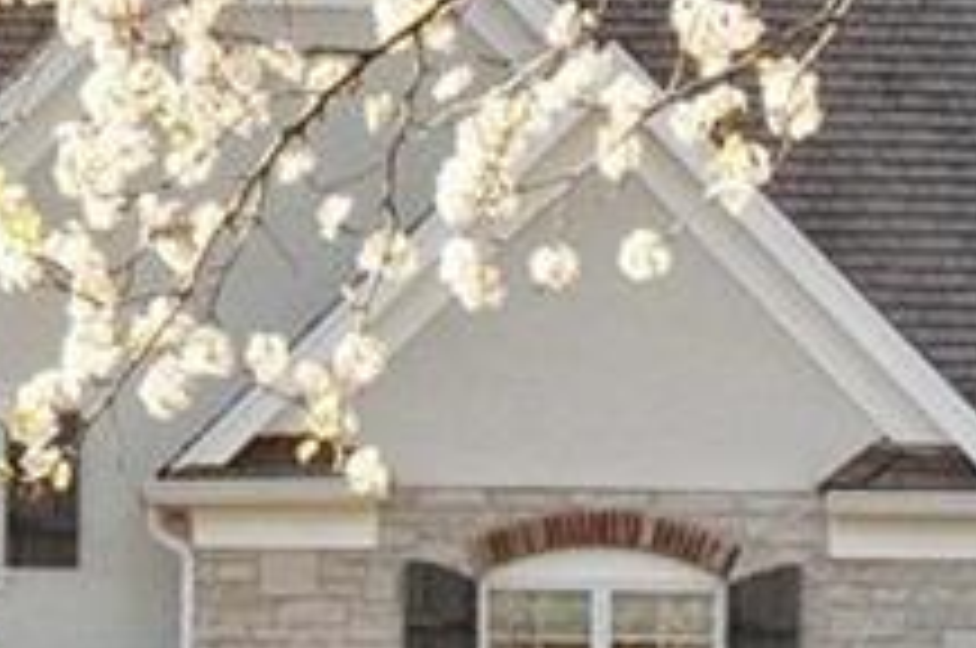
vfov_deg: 5.1
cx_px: 436
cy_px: 1080
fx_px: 7201
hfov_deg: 7.8
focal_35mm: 266
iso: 400
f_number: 8
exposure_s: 1/800
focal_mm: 18
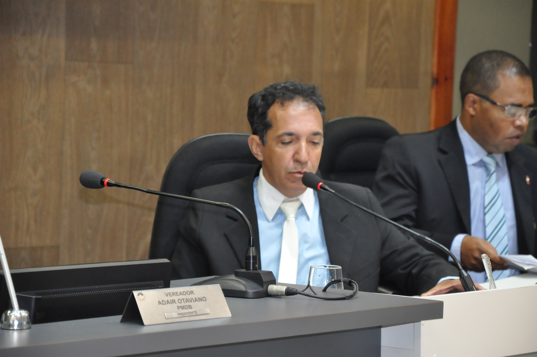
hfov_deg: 13.1
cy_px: 178
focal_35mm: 158
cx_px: 268
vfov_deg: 8.7
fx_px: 2346
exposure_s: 1/60
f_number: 5.6
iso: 2000
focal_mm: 105
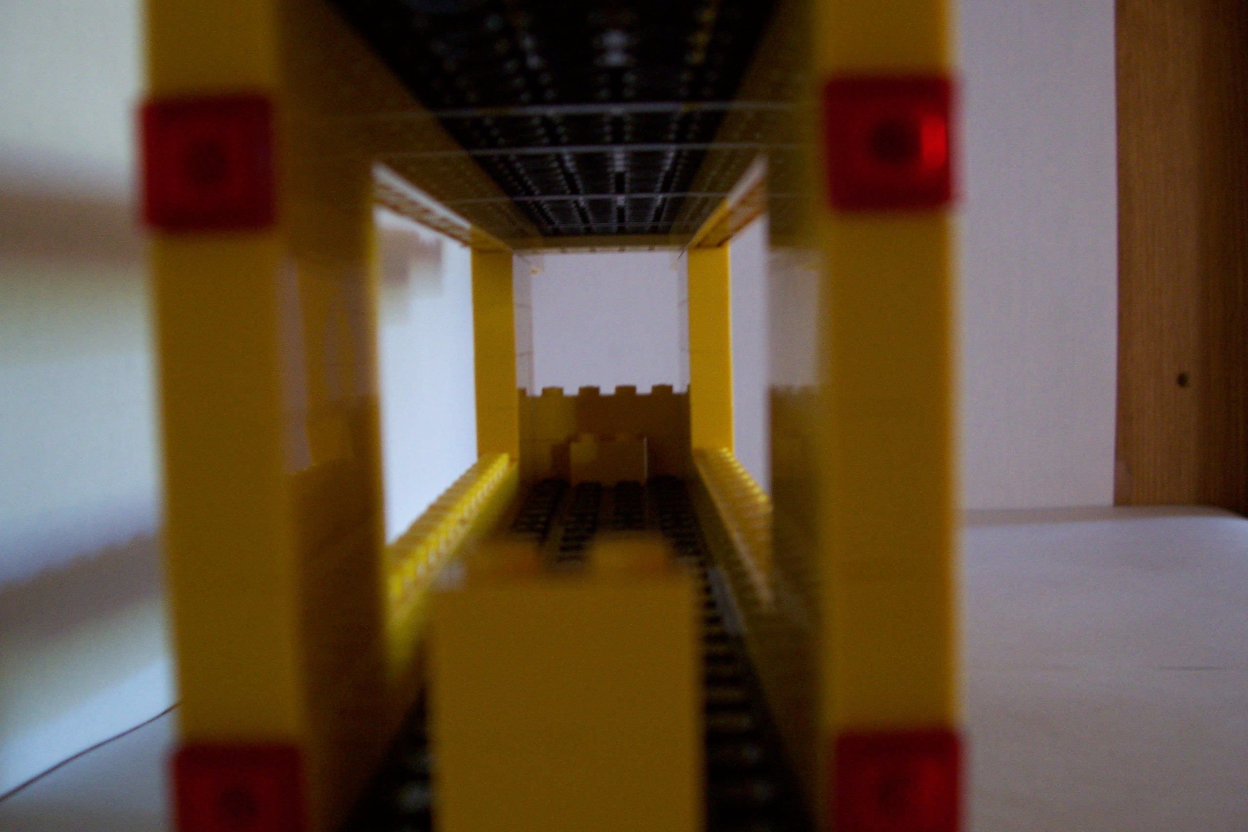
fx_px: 1178
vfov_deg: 38.9
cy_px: 416
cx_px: 624
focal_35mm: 34
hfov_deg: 55.8
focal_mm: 5.6
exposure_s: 1/8
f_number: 2.7
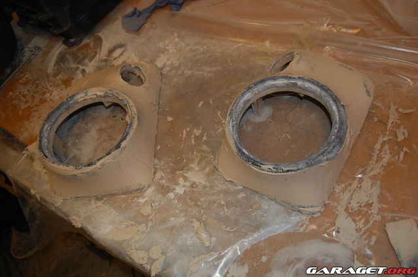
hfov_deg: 62.0
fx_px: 348
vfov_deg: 43.4
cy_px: 138
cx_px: 209
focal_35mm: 30
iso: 400
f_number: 3.8
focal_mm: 20
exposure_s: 1/60
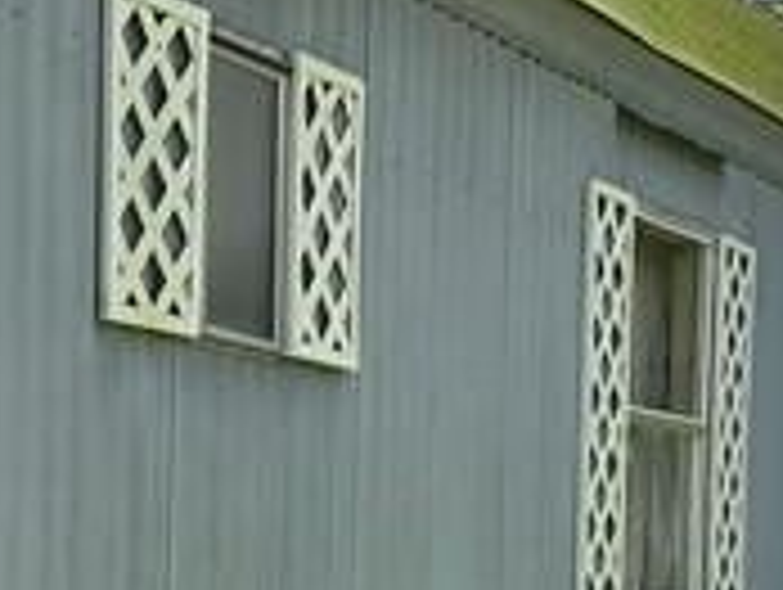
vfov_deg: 10.8
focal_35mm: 135
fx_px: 3058
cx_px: 216
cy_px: 752
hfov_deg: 14.5
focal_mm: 6.3
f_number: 1.7
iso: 12
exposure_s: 1/554
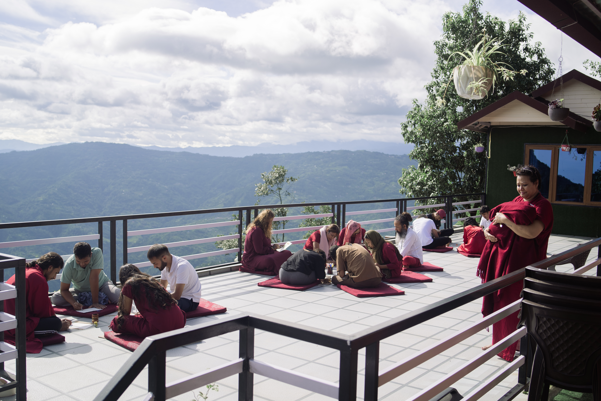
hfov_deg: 54.4
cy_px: 200
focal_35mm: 35
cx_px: 300
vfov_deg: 37.9
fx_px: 584
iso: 100
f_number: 4
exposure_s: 1/800
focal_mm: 35
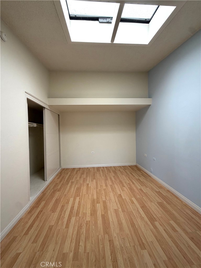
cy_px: 134
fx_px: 108
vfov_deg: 102.1
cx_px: 100
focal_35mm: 14
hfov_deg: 85.7
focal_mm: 2.22
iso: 100
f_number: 2.2
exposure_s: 1/121
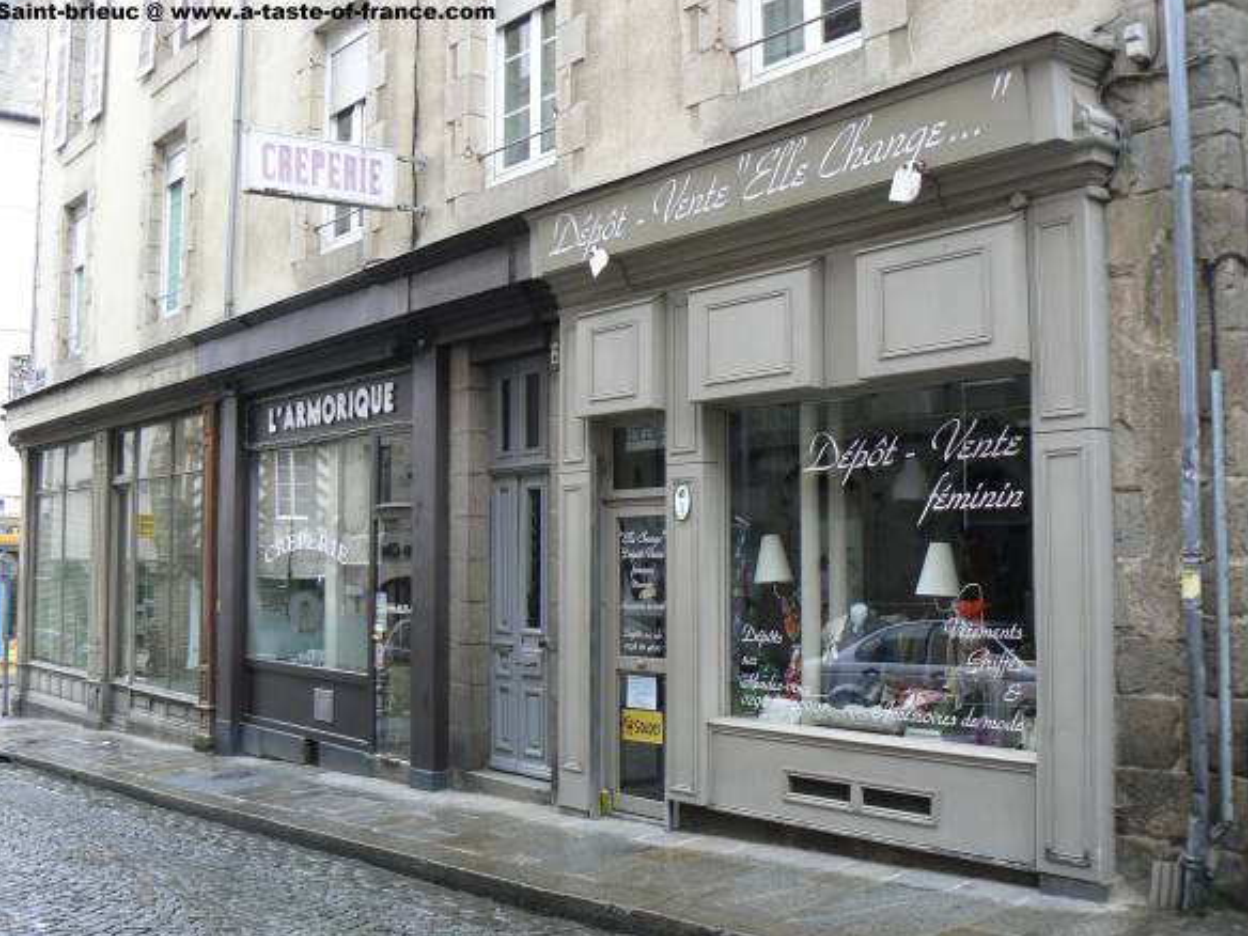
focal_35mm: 37
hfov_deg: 50.1
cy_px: 464
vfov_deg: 38.7
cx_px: 624
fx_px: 1334
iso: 80
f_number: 3.2
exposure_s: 1/50
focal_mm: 6
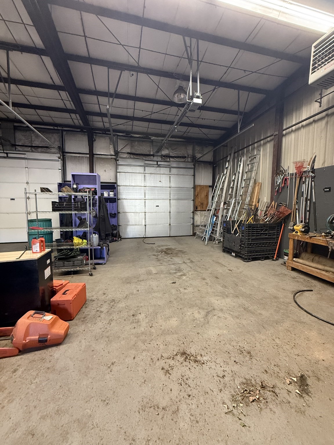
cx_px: 167
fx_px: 180
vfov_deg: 102.1
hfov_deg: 85.7
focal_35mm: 14
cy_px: 222
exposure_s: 1/60
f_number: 2.2
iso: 400
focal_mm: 2.22
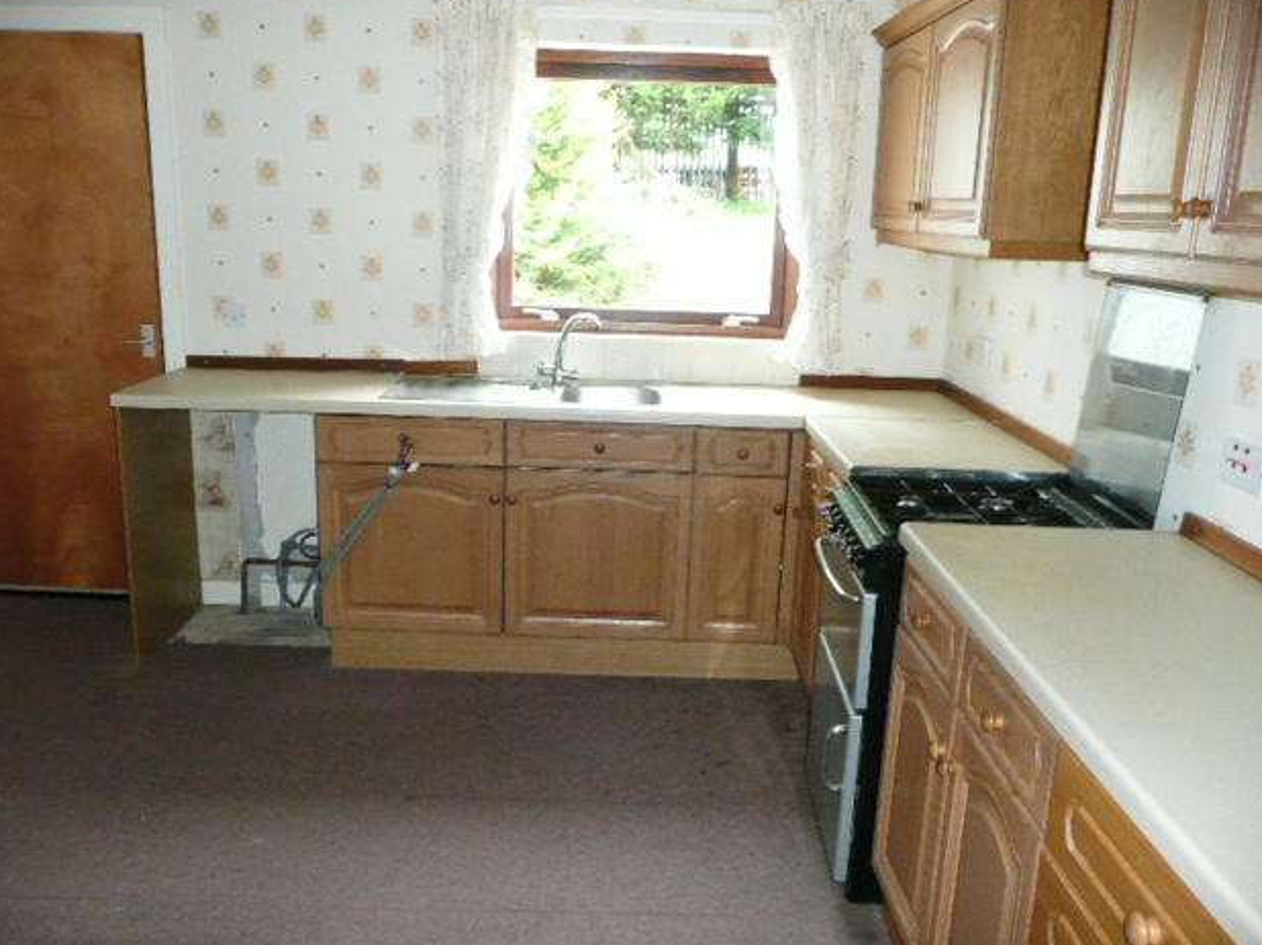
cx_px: 613
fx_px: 1057
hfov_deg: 61.7
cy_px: 461
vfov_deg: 48.2
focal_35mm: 29
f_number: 3.3
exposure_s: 1/30
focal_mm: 4.6
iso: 640
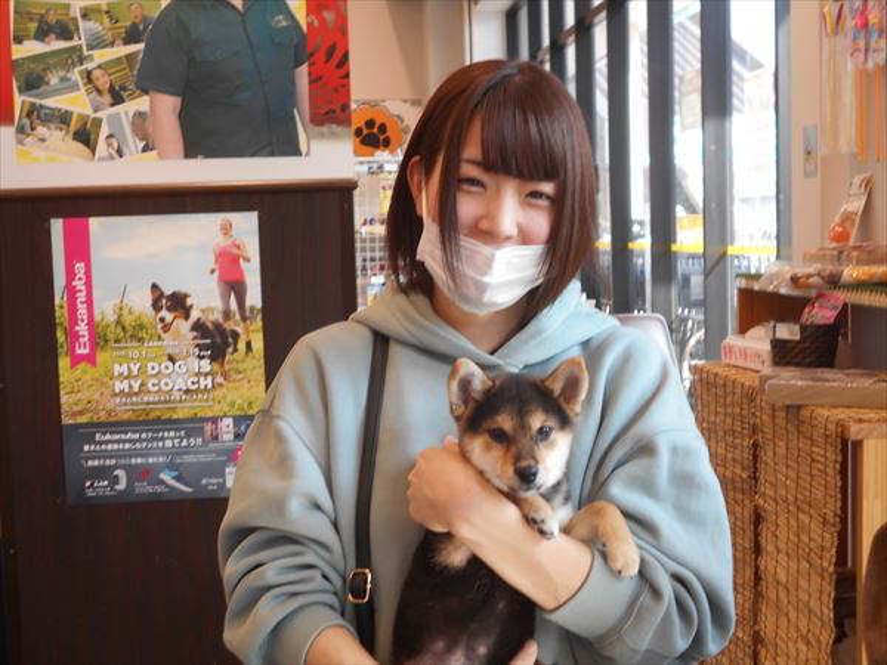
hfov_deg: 38.2
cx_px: 444
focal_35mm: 50
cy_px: 332
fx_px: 1281
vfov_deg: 29.1
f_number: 4.5
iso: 80
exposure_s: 1/30
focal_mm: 8.8
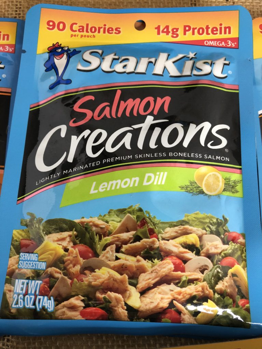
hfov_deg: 49.7
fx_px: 283
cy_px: 174
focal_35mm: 28
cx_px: 131
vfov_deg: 63.4
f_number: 1.8
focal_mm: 3.99
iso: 32
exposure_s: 1/30
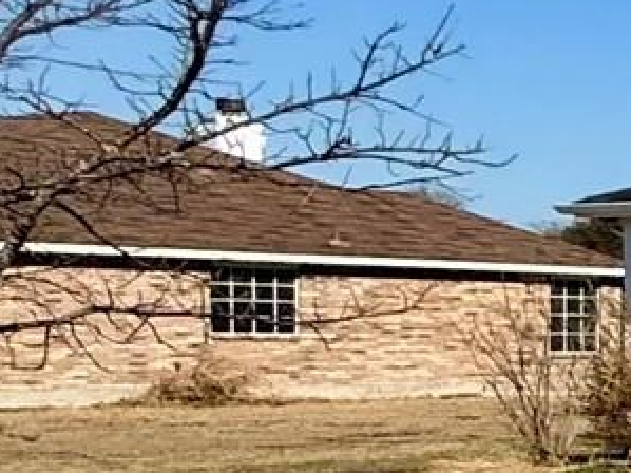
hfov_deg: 10.5
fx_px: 1749
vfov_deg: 15.3
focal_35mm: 96
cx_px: 2045
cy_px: 382
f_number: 2.2
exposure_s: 1/3663
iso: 50
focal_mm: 2.22
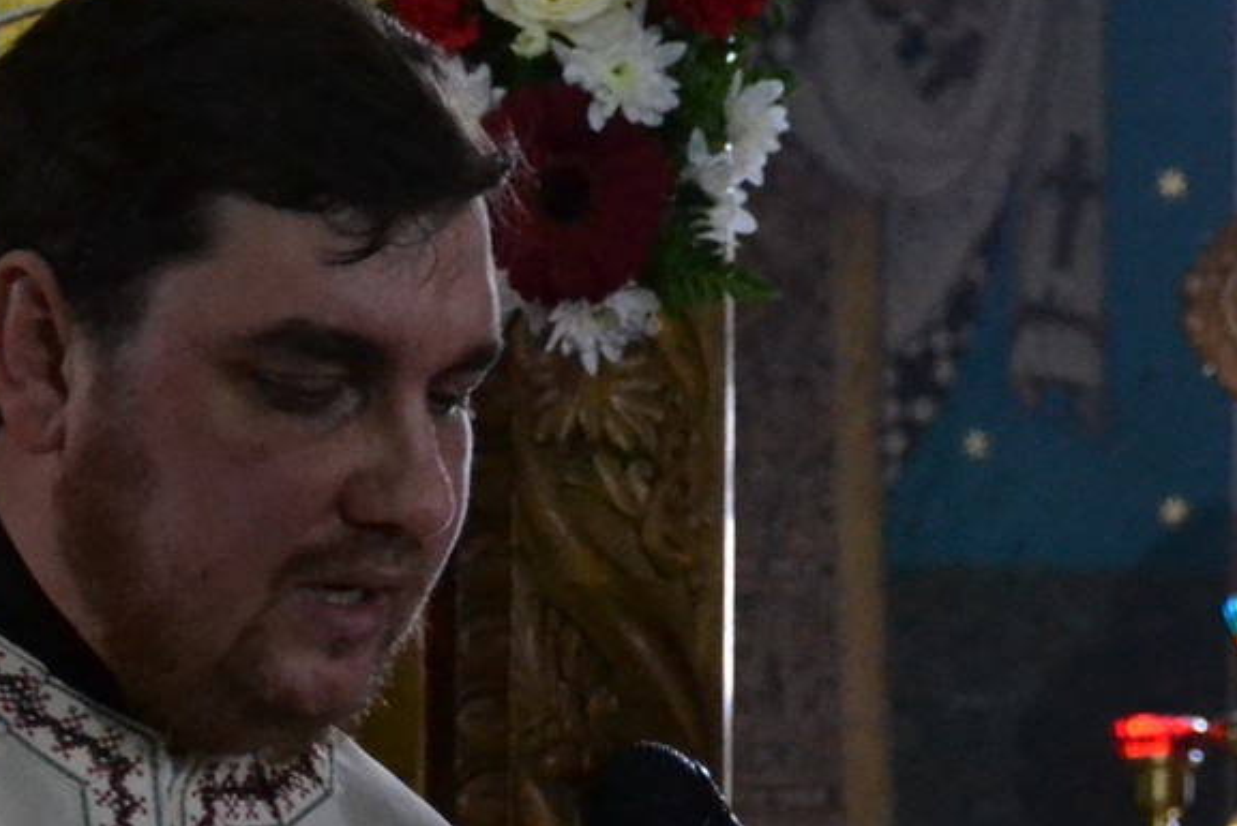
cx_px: 1201
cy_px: 1030
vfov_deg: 6.5
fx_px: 7183
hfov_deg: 9.8
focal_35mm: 209
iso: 3200
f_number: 4.5
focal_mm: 42
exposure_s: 1/60
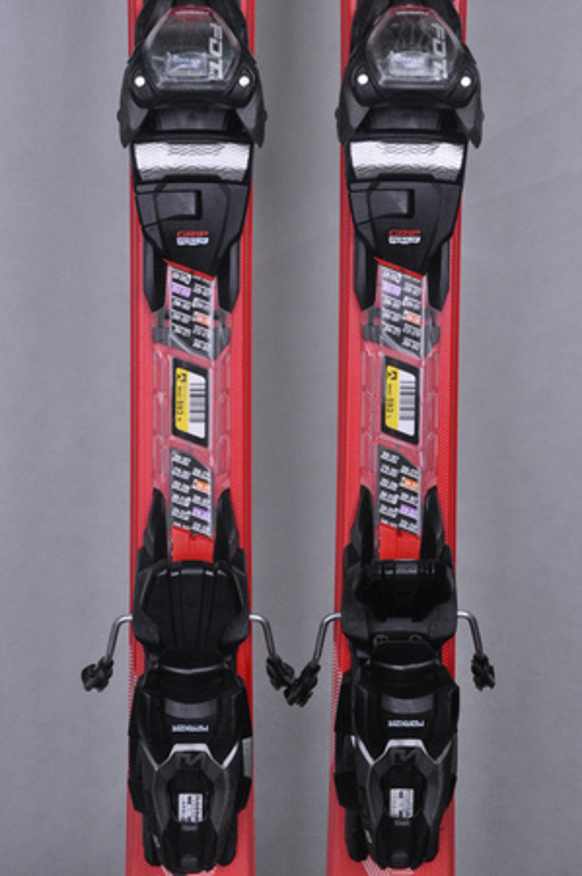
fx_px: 2552
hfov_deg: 13.0
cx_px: 291
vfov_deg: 19.5
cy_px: 438
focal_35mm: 105
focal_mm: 70
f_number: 9.5
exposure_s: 1/125
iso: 3200
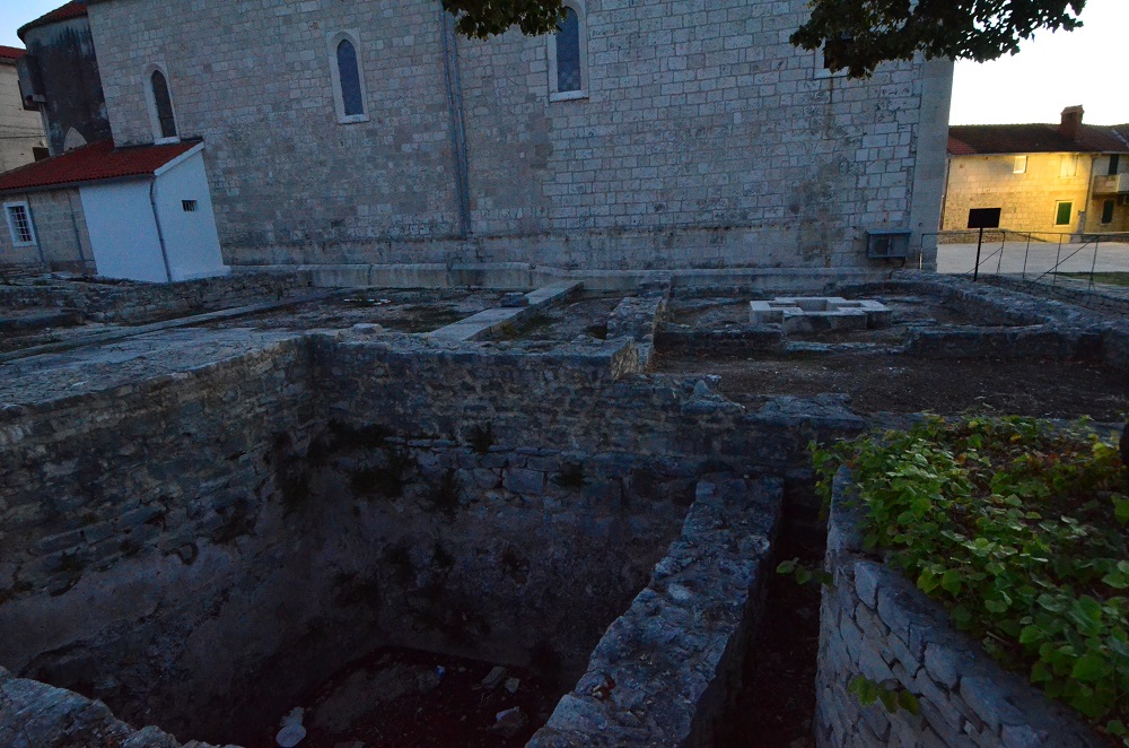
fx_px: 1033
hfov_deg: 57.3
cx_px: 564
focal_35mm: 33
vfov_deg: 39.8
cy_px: 374
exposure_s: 1/15
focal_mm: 22
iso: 6400
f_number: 5.6
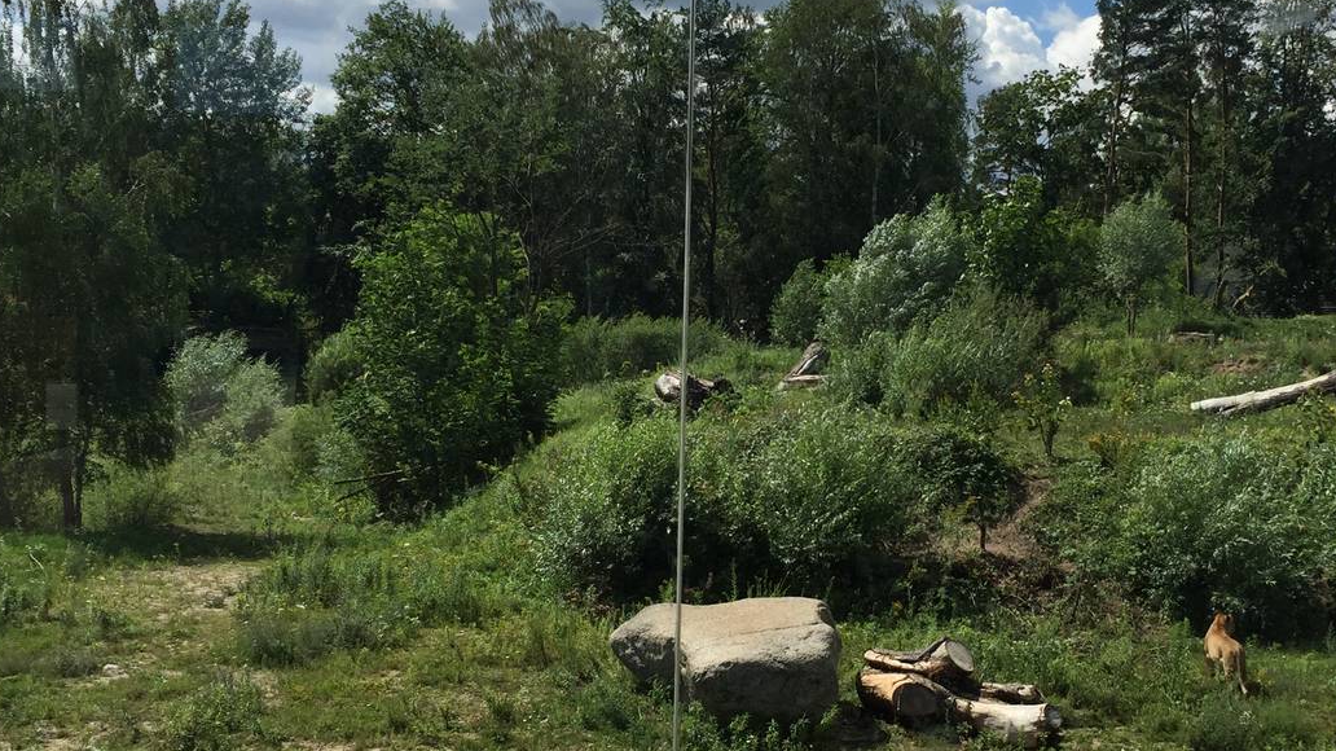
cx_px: 810
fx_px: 1735
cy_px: 410
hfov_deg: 41.9
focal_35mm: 49
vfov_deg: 24.4
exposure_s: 1/2475
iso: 32
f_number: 2.2
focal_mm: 4.15
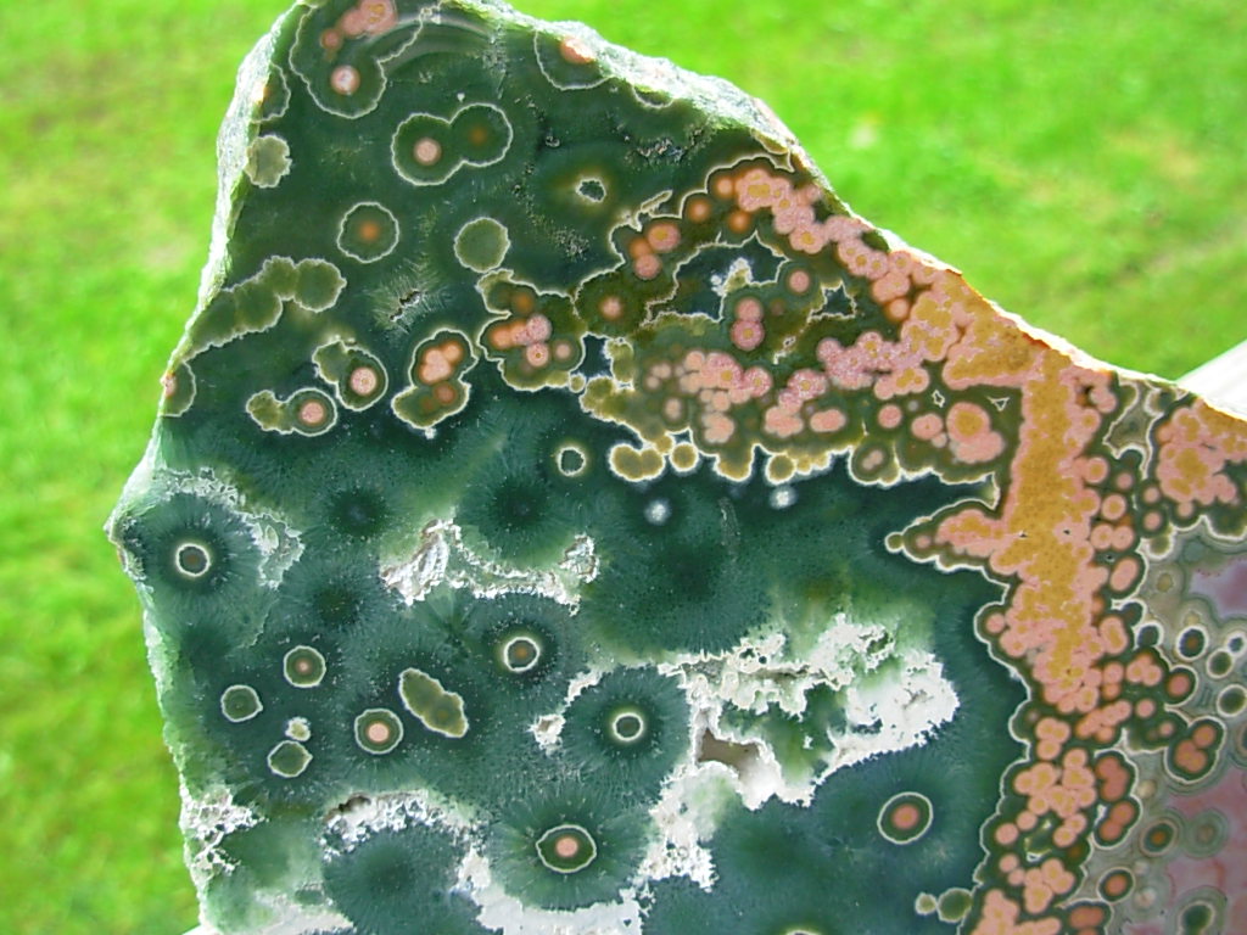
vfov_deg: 37.7
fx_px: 1369
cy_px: 468
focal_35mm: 38
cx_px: 624
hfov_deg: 49.0
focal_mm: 6.3
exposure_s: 1/24.7
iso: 50
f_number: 2.9
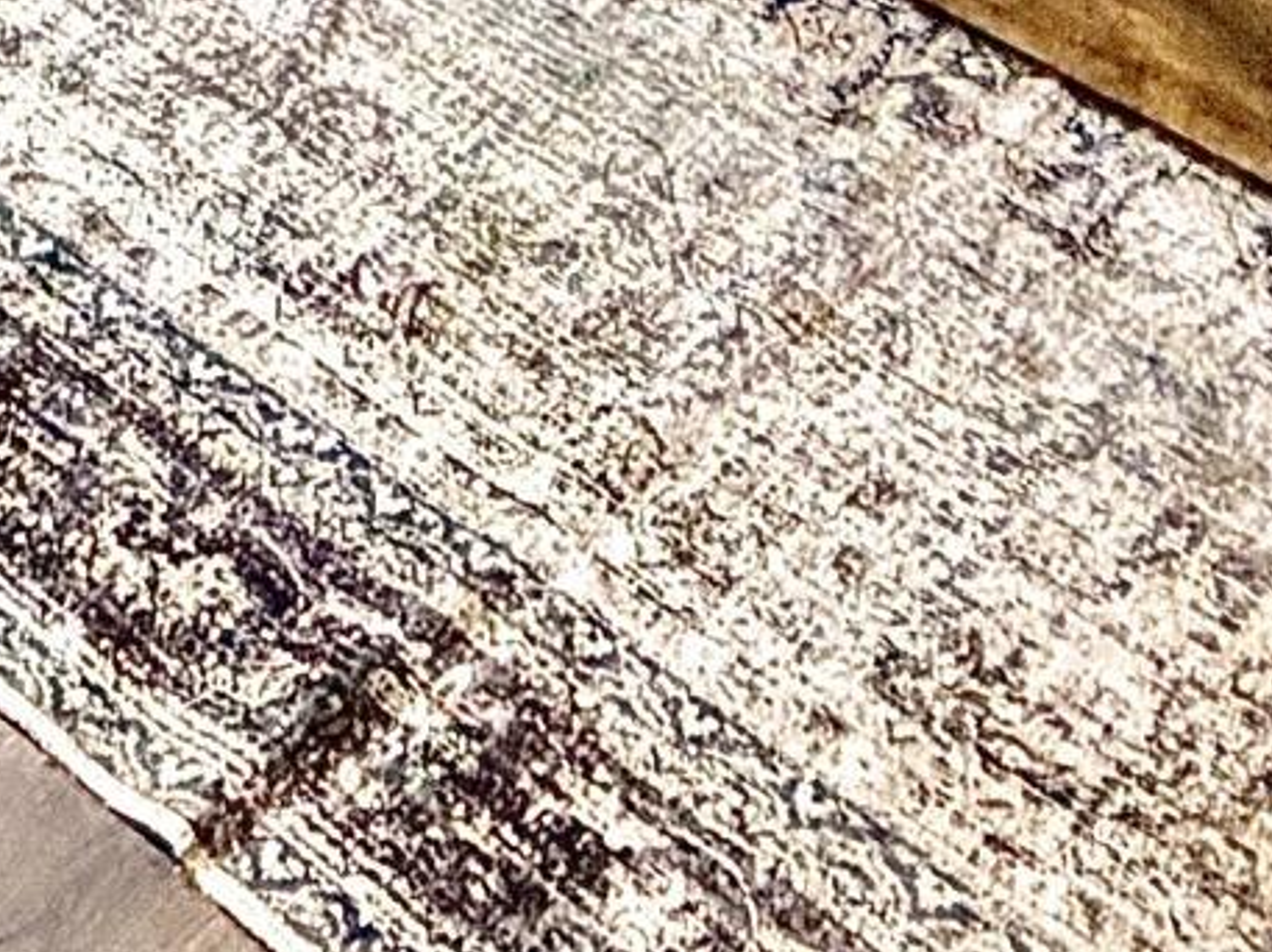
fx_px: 3378
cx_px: 835
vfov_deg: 11.7
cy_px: -1595
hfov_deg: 21.3
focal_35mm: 92
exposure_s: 1/60
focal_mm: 2.22
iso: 400
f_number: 2.2
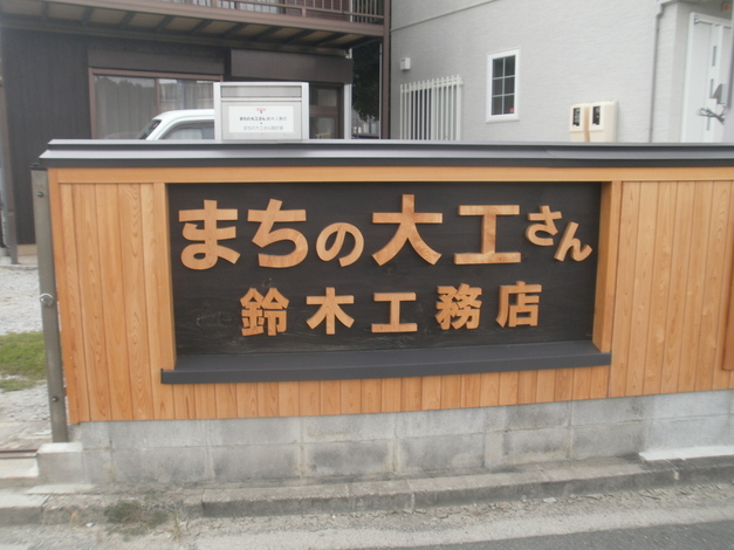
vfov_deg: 45.4
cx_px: 367
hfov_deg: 58.4
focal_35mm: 31
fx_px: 657
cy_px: 275
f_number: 8.5
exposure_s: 1/15
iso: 100
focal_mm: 5.45
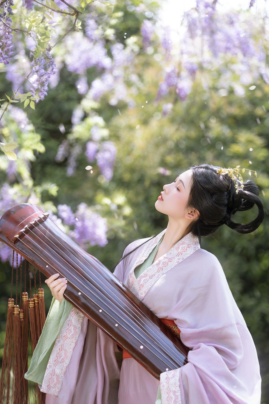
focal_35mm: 122
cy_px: 202
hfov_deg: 11.2
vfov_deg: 16.8
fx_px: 1367
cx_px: 134
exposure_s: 1/320
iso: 100
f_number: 2.8
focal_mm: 123
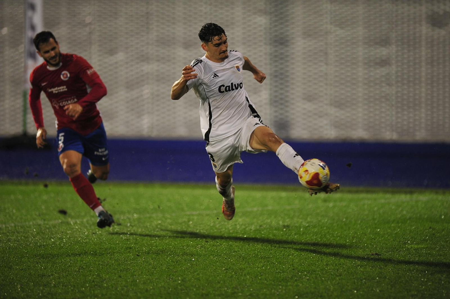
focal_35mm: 300
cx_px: 225
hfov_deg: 6.9
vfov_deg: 4.6
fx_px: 3748
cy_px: 150
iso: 1250
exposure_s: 1/500
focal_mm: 300
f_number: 2.8
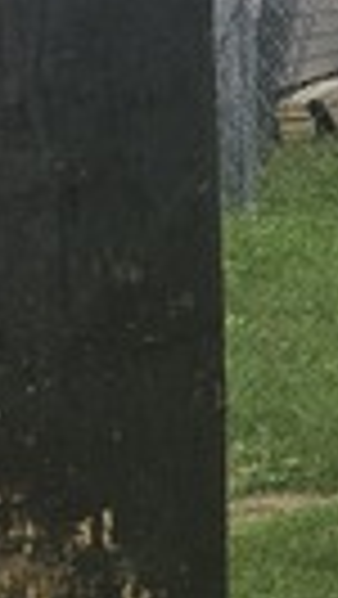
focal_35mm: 121
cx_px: 1420
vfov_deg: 17.4
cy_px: 31
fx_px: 1924
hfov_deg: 7.1
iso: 10
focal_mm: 6.3
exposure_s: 1/950
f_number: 1.7
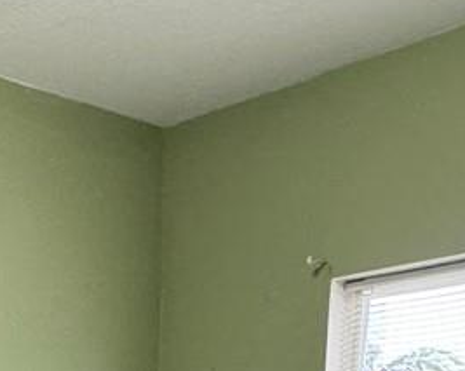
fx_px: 1127
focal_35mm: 82
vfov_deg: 15.4
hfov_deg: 22.8
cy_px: 716
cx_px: 51
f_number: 2.2
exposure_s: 1/99
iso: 250
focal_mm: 2.22
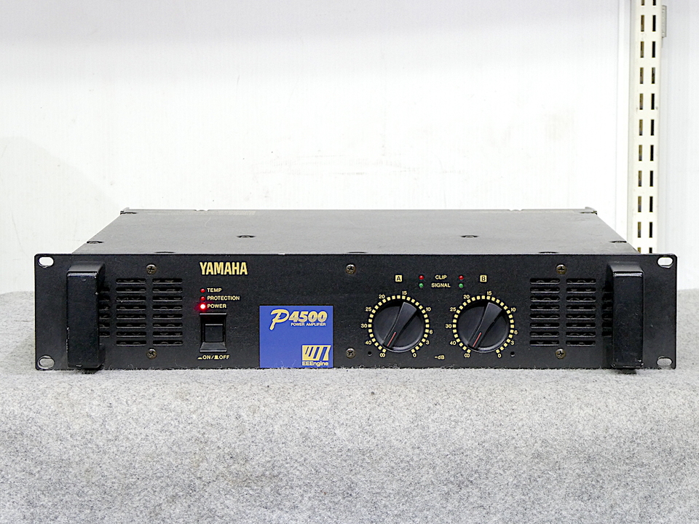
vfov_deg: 14.0
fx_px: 2140
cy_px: 262
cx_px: 350
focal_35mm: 106
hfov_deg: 18.5
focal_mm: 19
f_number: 5.1
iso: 200
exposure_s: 1/5
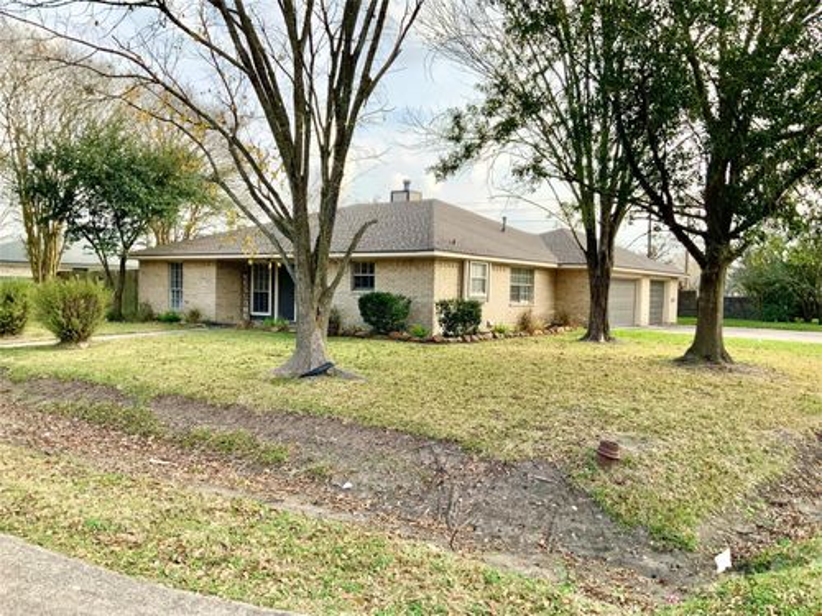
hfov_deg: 61.7
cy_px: 308
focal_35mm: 29
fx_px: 689
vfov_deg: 48.2
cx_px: 411
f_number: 1.8
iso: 16
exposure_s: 1/700
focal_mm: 3
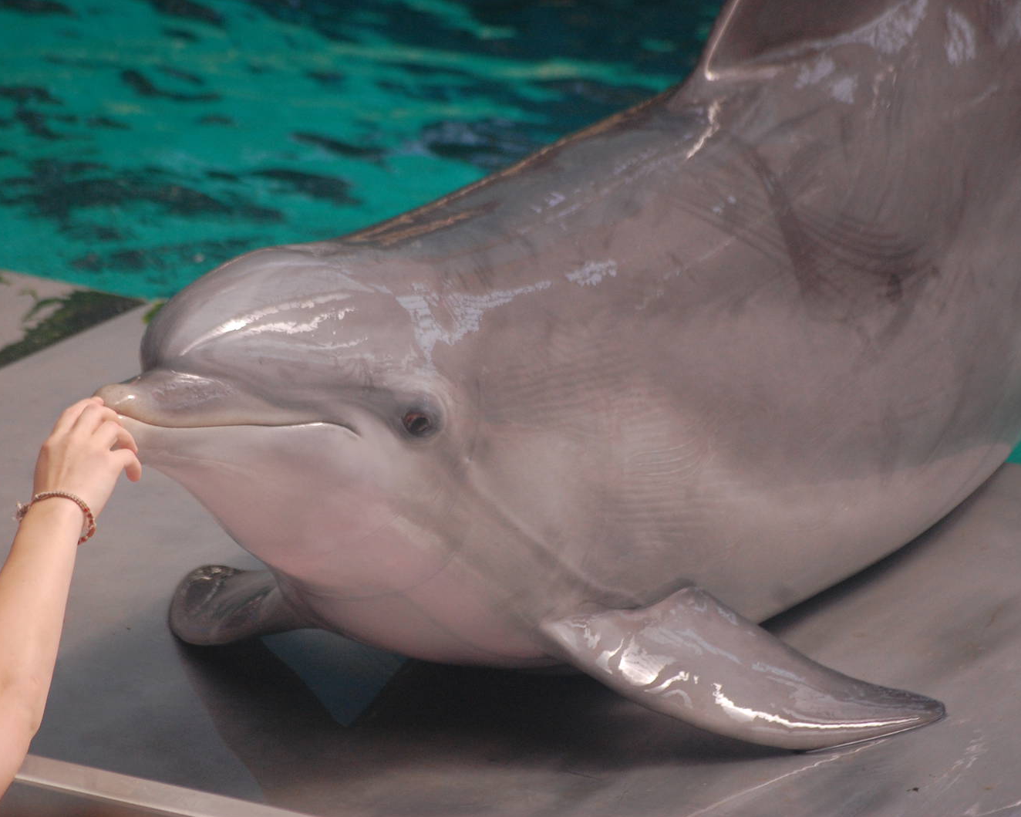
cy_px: 410
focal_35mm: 340
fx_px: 10273
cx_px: 473
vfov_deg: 4.6
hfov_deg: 5.7
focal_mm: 200
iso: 720
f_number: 5.6
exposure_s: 1/500
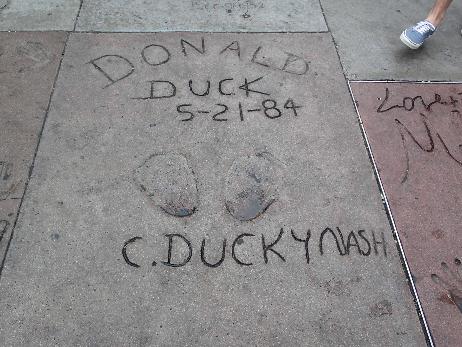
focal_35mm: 32
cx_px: 231
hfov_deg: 56.8
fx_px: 427
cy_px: 174
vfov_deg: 44.2
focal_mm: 5.87
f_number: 3.2
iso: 100
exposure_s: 1/160
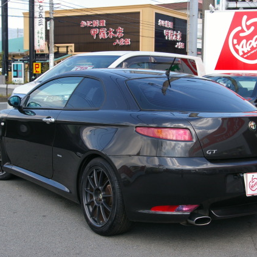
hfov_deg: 27.0
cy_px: 128
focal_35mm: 64
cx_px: 142
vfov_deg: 27.0
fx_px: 535
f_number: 6.7
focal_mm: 33
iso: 200
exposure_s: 1/125
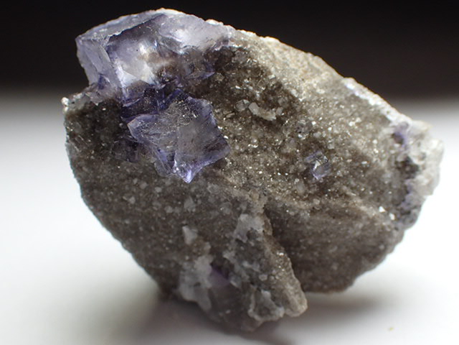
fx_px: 650
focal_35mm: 49
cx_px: 230
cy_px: 172
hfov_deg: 38.9
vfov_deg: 29.7
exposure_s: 1/200
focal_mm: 8.99
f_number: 4.5
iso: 200
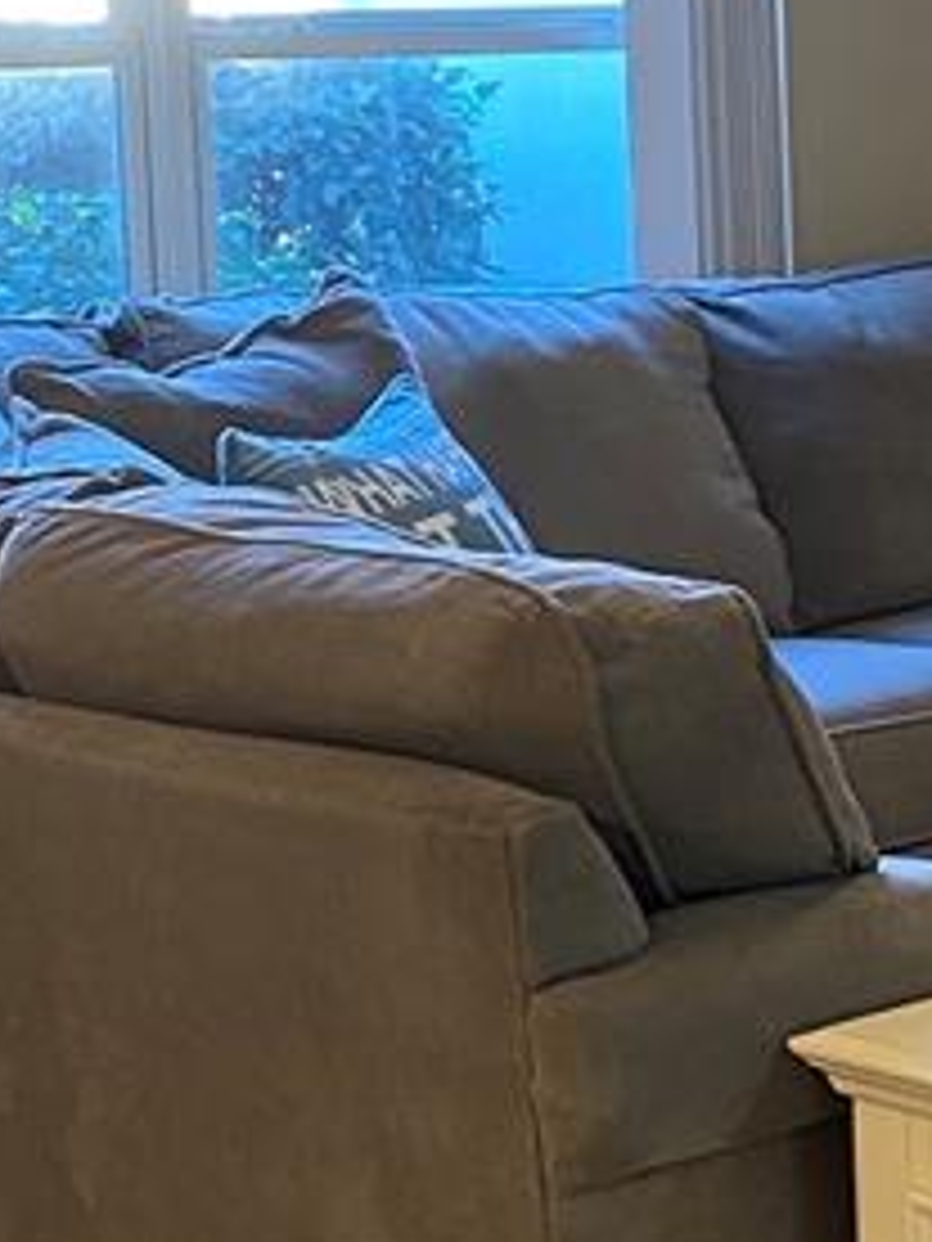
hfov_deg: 12.7
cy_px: 405
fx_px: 4057
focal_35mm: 113
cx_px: 1234
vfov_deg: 17.4
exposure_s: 1/60
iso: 160
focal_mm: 4.25
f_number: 1.8
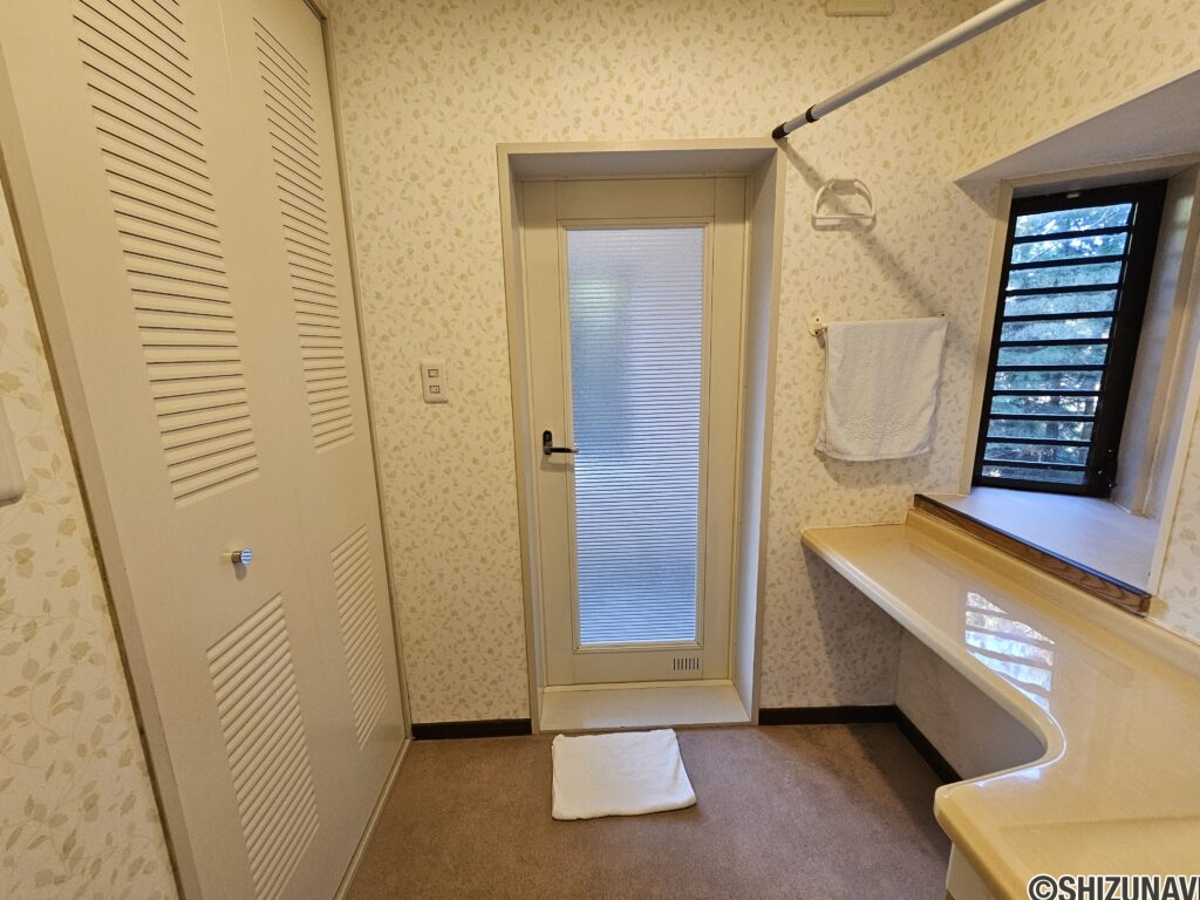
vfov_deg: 89.9
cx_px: 600
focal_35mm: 13
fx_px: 451
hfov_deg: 106.2
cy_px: 450
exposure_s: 1/100
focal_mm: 2.2
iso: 400
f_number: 2.2
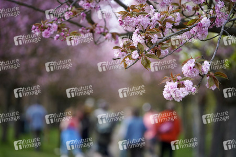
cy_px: 78
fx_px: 1651
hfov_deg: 8.2
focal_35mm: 252
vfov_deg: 5.4
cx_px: 118
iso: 1600
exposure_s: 1/1000
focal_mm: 252
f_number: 5.6
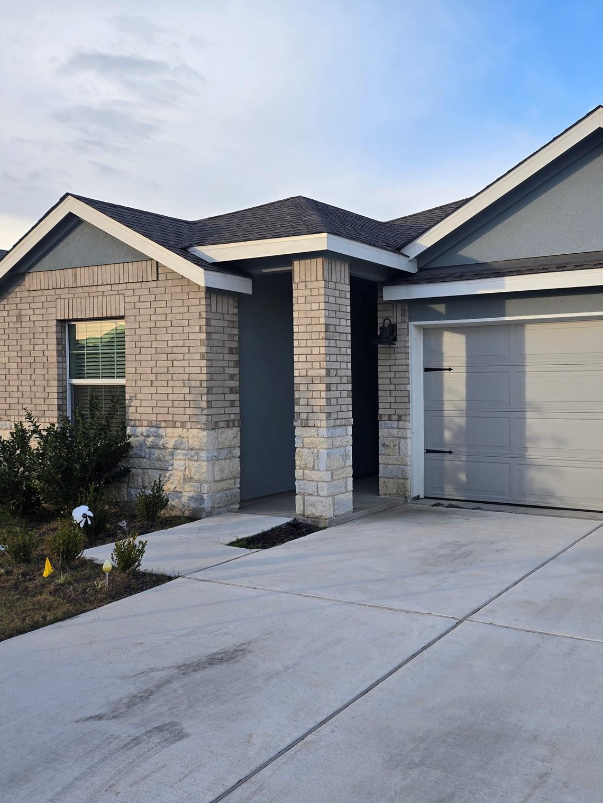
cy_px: 401
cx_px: 475
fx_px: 720
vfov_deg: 58.3
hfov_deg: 43.5
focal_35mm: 31
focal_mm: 5.4
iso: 25
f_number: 1.8
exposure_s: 1/294
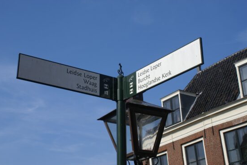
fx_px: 396
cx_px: 120
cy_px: 87
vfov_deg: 23.7
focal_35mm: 58
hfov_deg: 34.7
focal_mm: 35
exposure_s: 1/250
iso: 100
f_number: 9
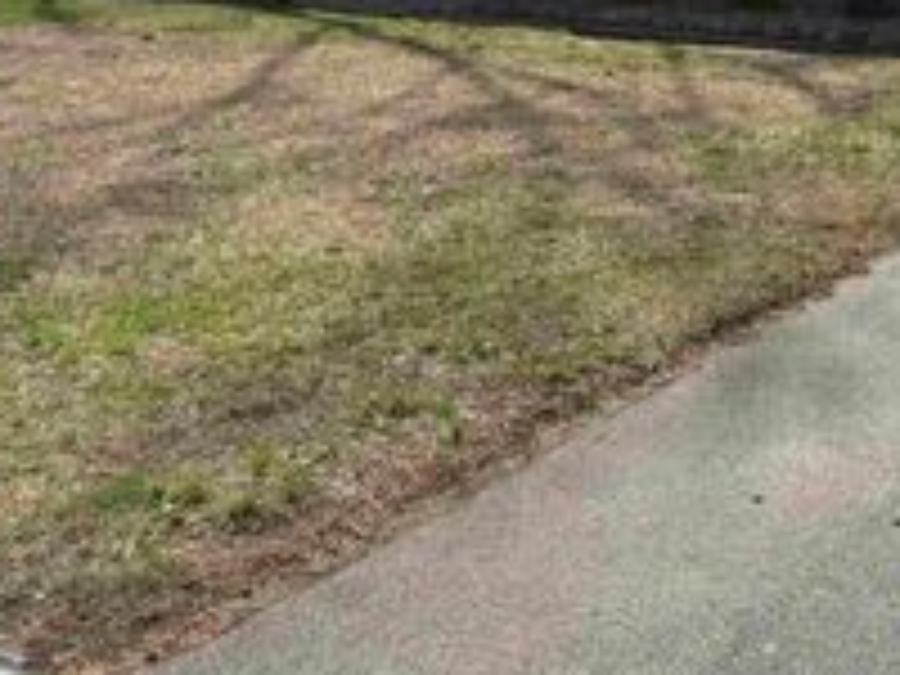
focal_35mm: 60
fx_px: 1560
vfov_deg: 22.7
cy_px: -106
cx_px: 1058
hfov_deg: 28.4
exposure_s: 1/5319
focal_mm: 6.76
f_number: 1.78
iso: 100
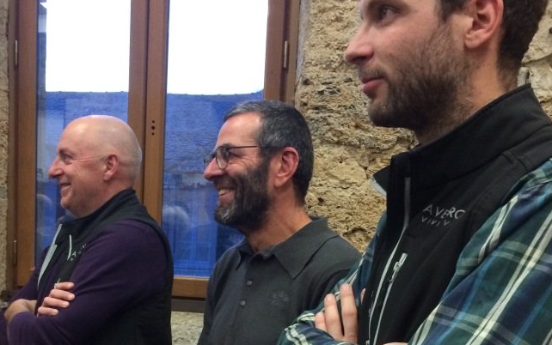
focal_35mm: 49
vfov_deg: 25.4
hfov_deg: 40.9
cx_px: 230
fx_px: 738
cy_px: 324
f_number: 2.2
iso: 320
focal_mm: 4.15
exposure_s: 1/33
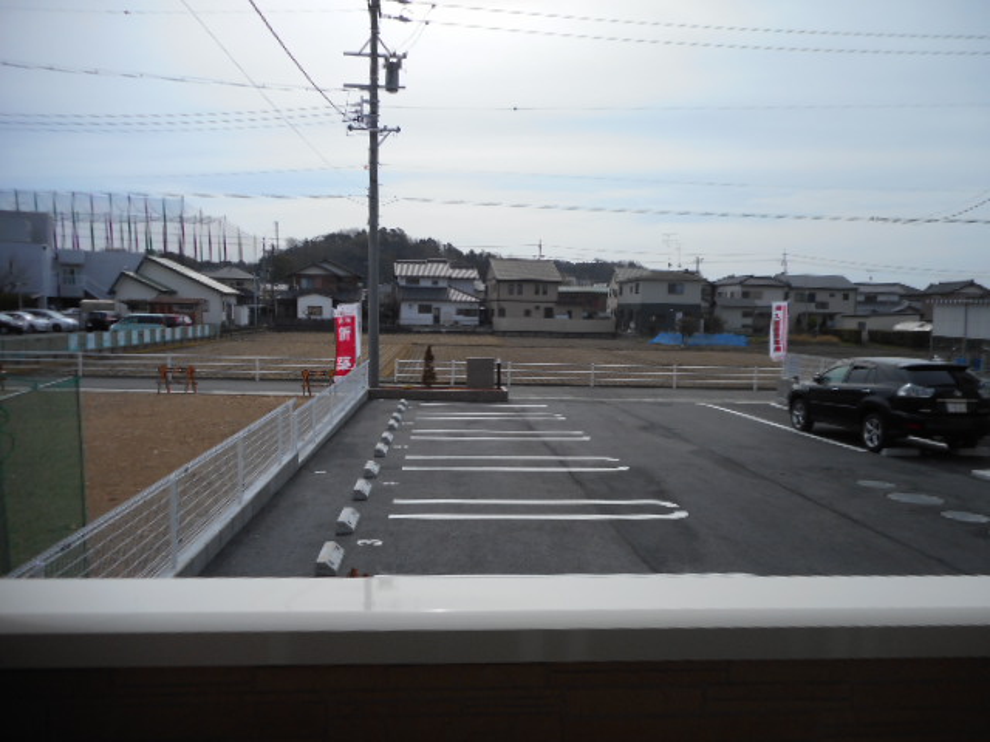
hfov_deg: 69.4
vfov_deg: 54.9
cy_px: 371
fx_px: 715
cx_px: 495
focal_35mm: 25
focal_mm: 4.5
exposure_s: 1/1250
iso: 80
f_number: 3.7
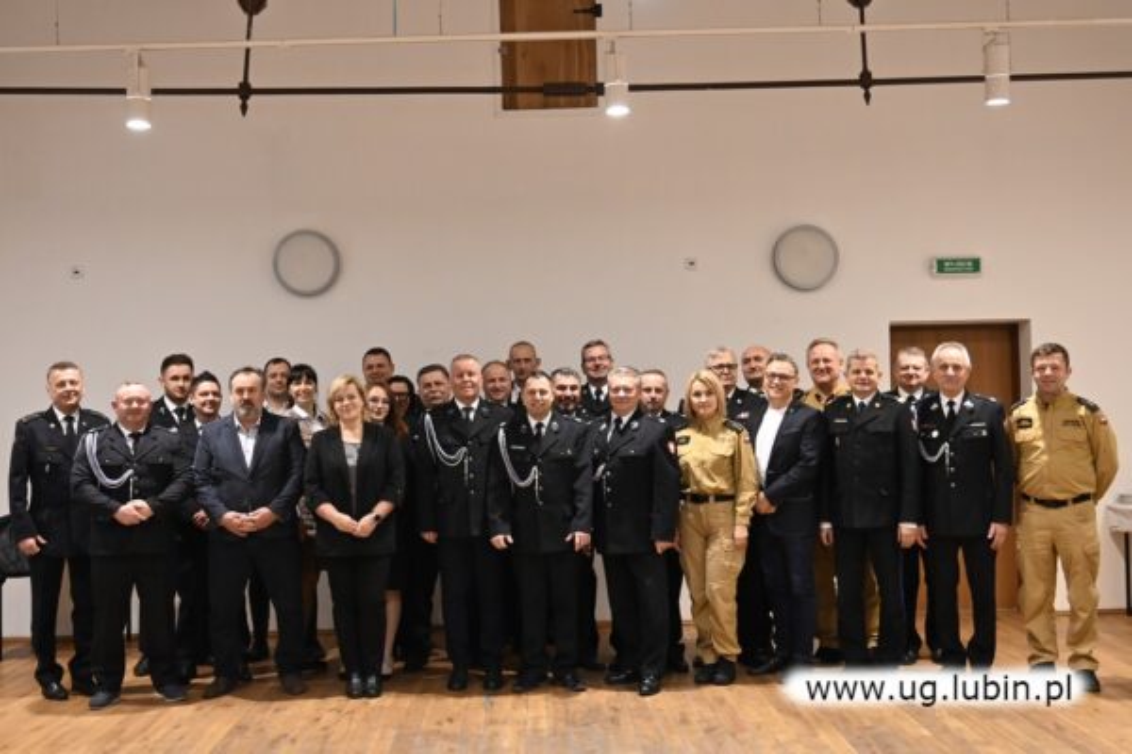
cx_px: 566
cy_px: 377
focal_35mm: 42
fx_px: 1321
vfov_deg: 31.9
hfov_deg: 46.4
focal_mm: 28
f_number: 2.8
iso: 2200
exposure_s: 1/125
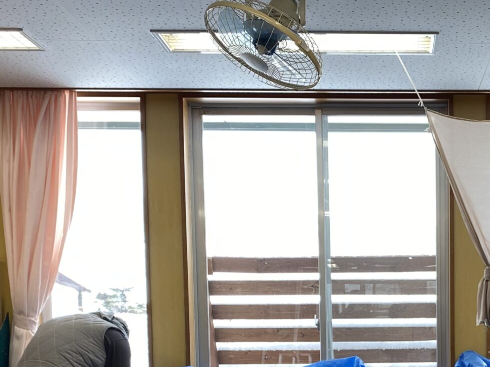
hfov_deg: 27.7
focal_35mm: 68
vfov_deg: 20.6
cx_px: 424
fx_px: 962
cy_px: 397
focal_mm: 4.25
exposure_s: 1/120
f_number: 1.8
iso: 80
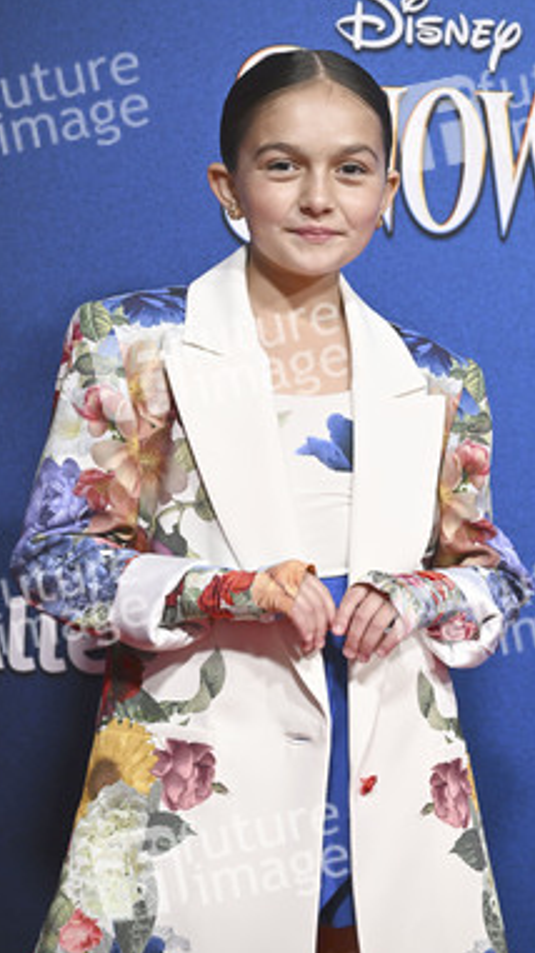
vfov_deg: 17.7
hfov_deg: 10.0
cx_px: 292
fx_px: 3055
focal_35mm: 121
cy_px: 488
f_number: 4.5
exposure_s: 1/250
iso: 2500
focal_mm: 110
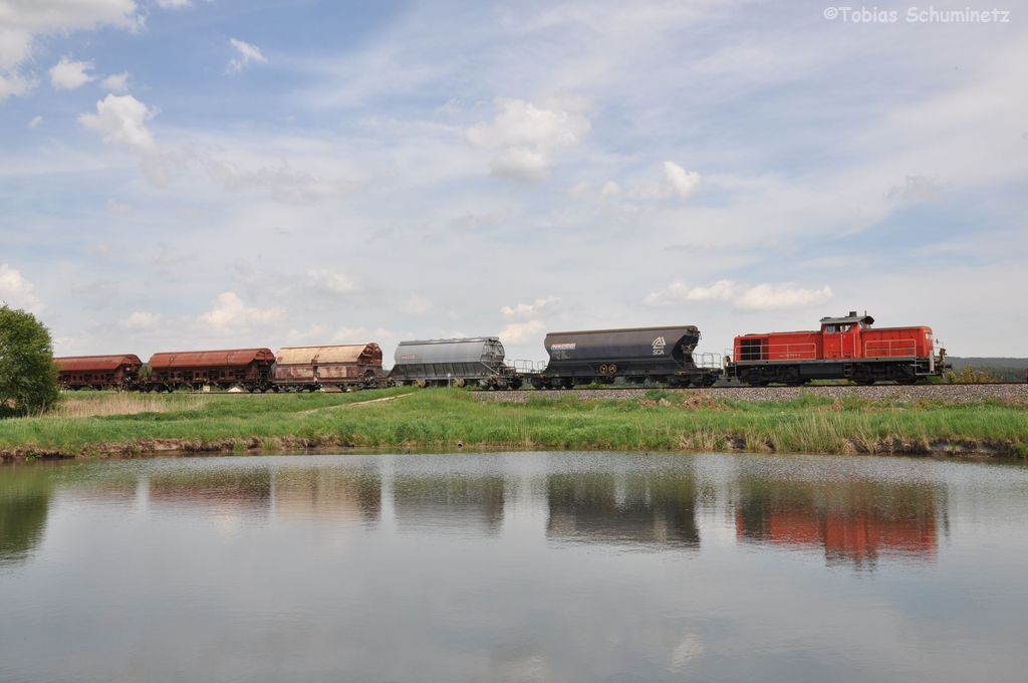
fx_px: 1027
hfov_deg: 53.2
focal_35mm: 36
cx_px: 514
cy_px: 342
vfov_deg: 36.8
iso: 250
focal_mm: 24
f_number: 9
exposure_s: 1/500
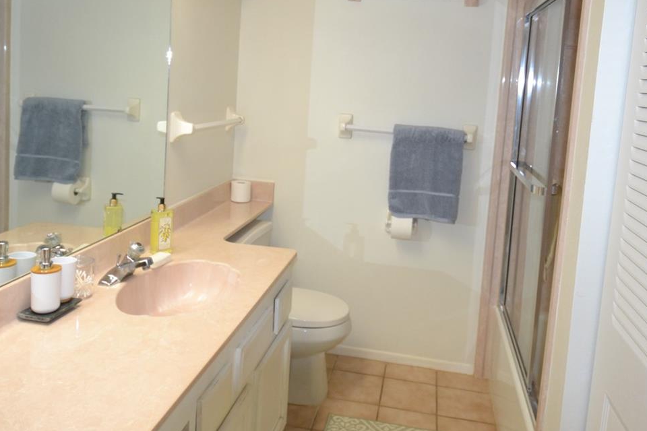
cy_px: 129
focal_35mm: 30
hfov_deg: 61.9
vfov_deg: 42.7
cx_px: 343
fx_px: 539
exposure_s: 1/60
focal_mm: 12
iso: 720
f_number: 3.8
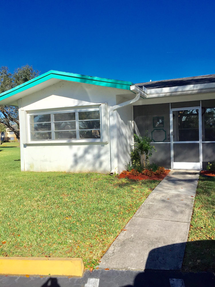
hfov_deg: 48.2
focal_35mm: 29
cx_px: 108
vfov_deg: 61.7
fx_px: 240
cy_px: 144
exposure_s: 1/3300
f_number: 2.2
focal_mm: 4.15
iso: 32
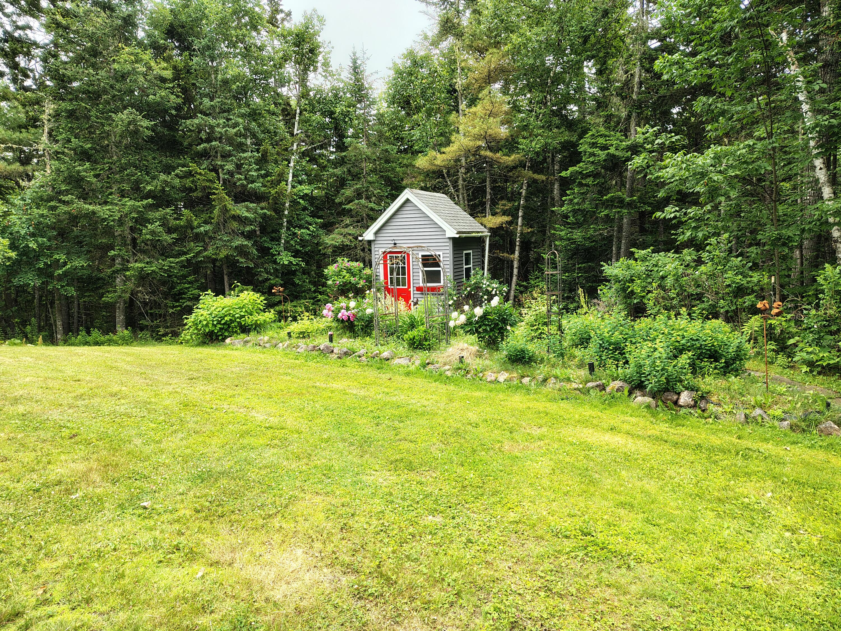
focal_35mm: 24
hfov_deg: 71.6
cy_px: 316
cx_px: 420
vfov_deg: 56.8
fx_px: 583
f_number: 1.8
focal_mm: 5.56
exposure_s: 1/301
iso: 100
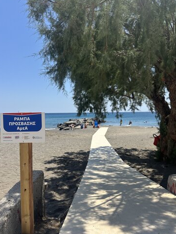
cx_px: 86
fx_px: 169
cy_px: 117
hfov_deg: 54.9
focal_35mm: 25
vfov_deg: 69.4
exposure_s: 1/8197
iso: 80
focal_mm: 6.86
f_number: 1.78
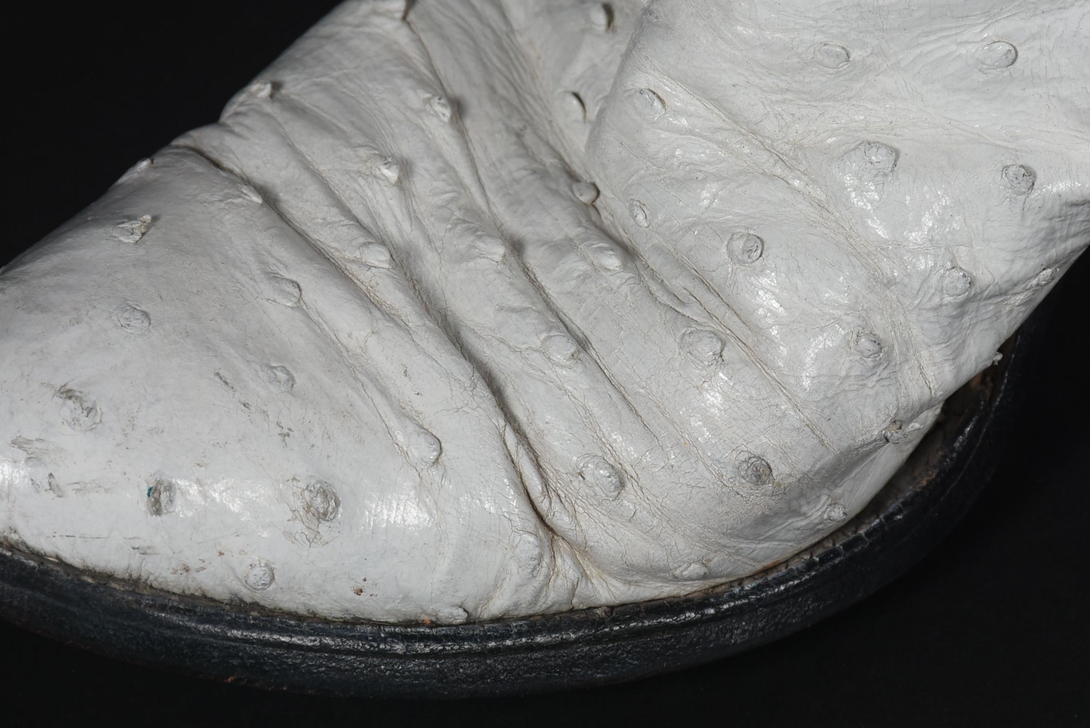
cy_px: 273
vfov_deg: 4.7
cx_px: 662
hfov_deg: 7.1
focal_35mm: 290
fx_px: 8786
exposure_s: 1/125
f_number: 13
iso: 200
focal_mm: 140
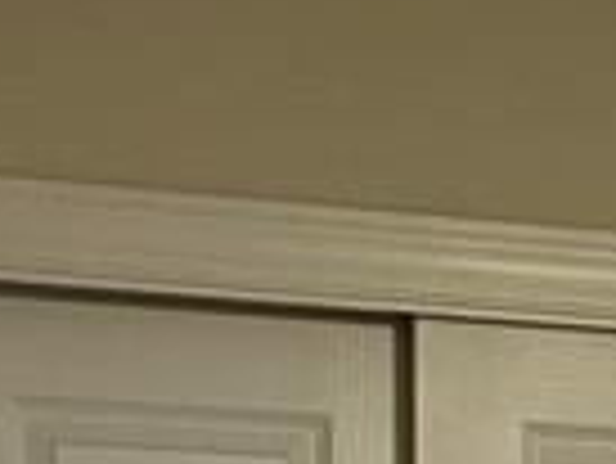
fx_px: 3455
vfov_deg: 7.3
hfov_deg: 9.5
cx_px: 1223
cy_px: 973
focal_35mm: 194
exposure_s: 1/60
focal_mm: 4.2
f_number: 1.6
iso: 200
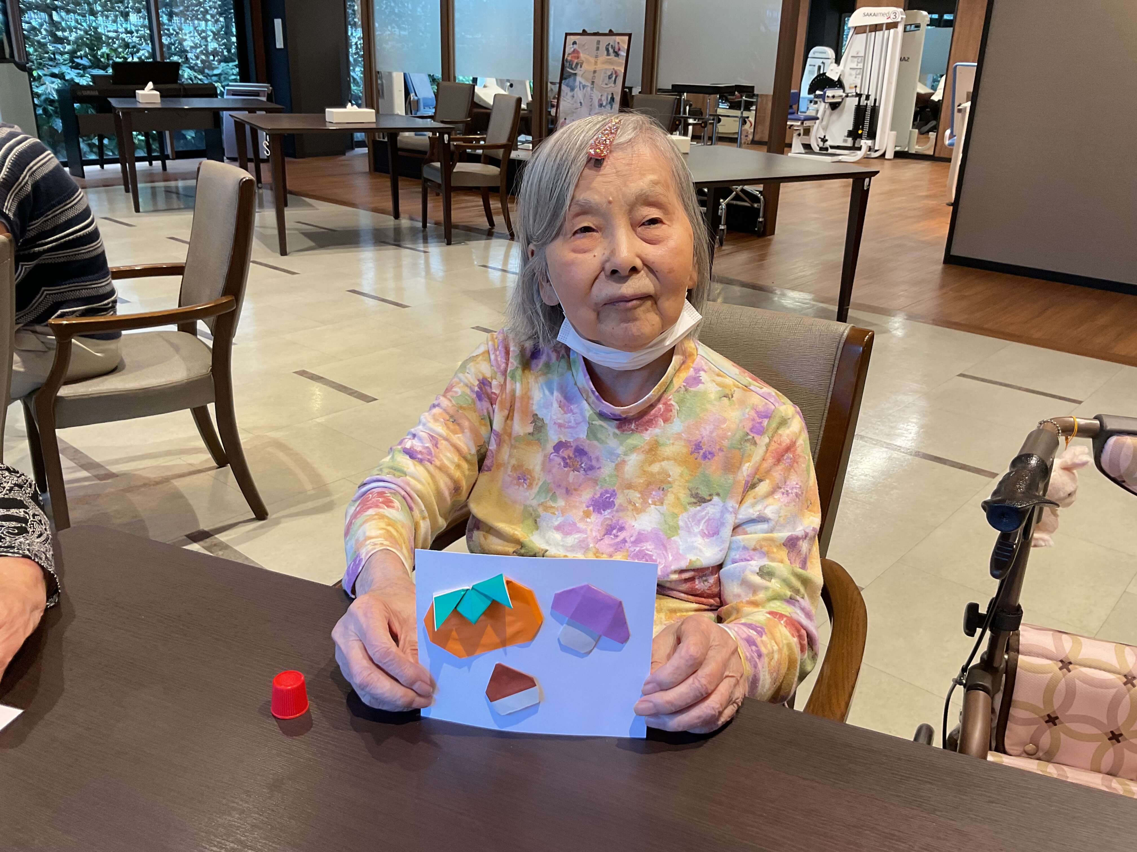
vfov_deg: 48.2
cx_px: 568
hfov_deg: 61.7
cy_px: 426
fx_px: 953
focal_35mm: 29
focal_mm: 3
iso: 50
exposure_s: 1/50
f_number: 1.8
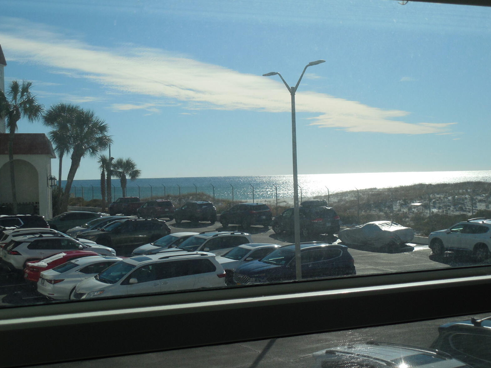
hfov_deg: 34.9
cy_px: 182
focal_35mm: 55
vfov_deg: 26.6
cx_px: 248
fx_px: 780
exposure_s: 1/500
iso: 125
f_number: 8.4
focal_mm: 9.8
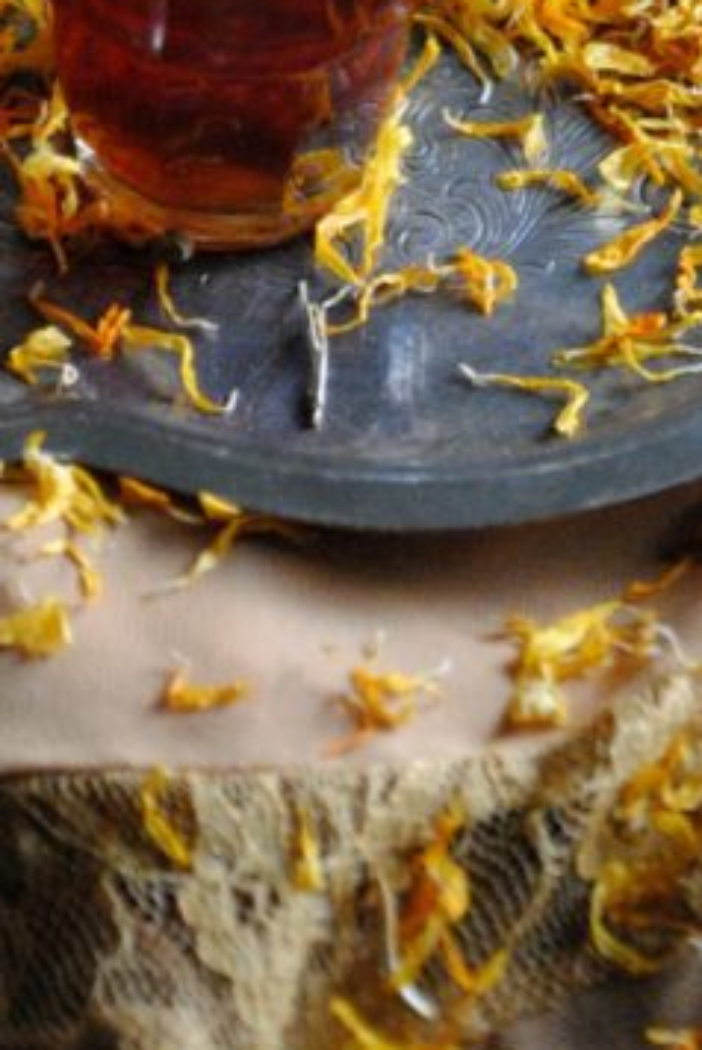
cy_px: -230
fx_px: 9837
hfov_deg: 4.1
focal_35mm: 337
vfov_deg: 6.1
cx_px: 257
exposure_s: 1/125
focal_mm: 78
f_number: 4.5
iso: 1600
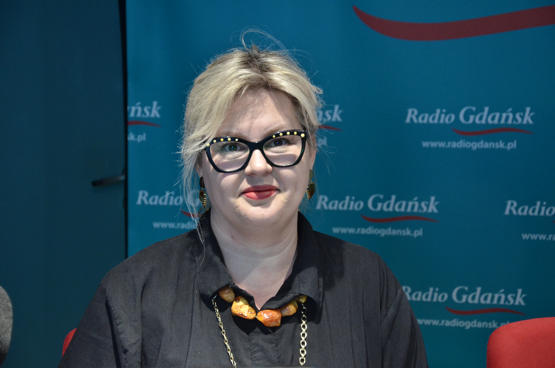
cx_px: 278
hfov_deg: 22.0
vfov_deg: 14.6
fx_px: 1431
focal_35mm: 93
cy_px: 184
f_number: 5.3
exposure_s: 1/40
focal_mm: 62
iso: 1600
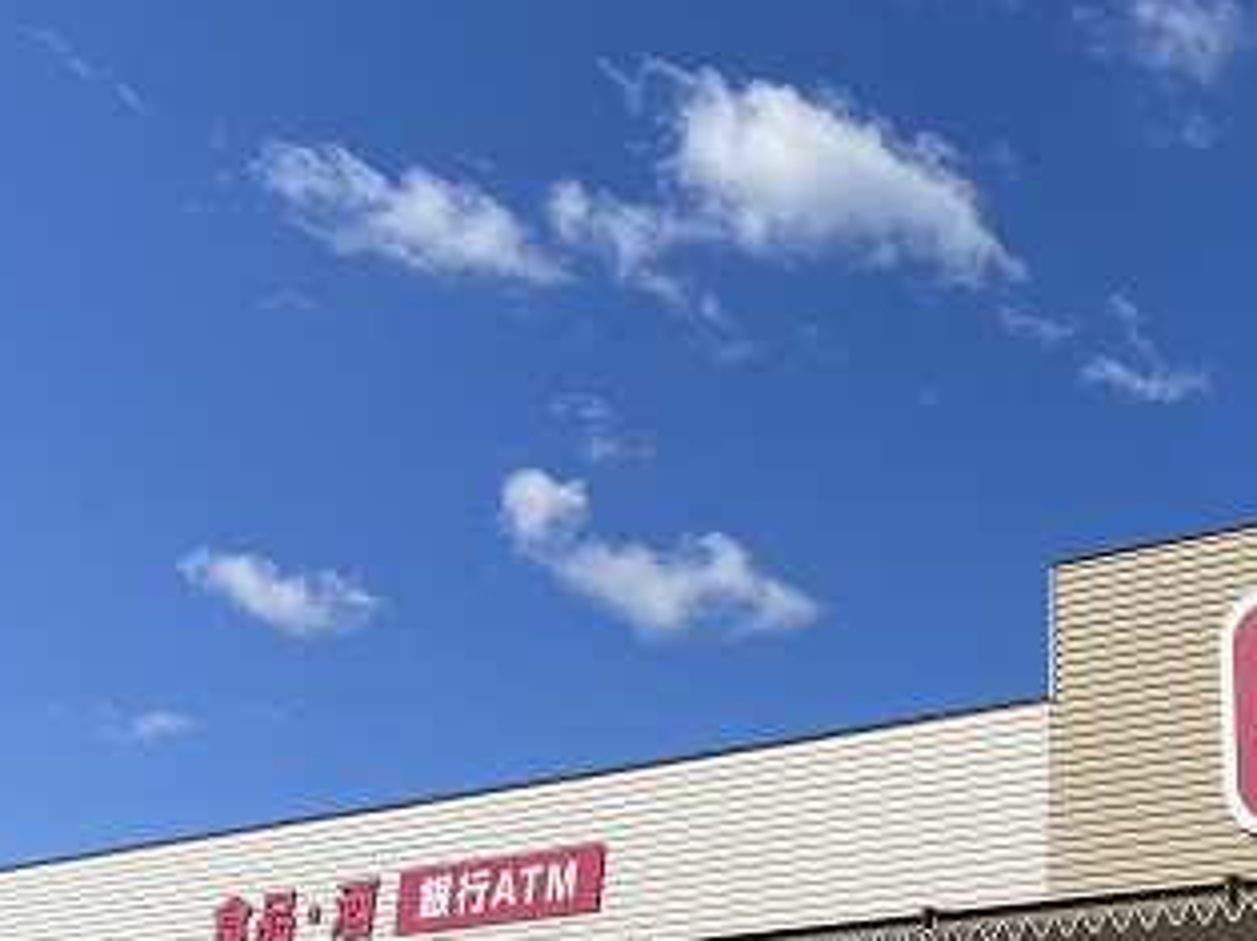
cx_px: 1105
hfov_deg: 34.4
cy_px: 501
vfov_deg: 27.5
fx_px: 1923
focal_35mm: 53
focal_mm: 4.2
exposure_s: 1/4464
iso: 32
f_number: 1.6
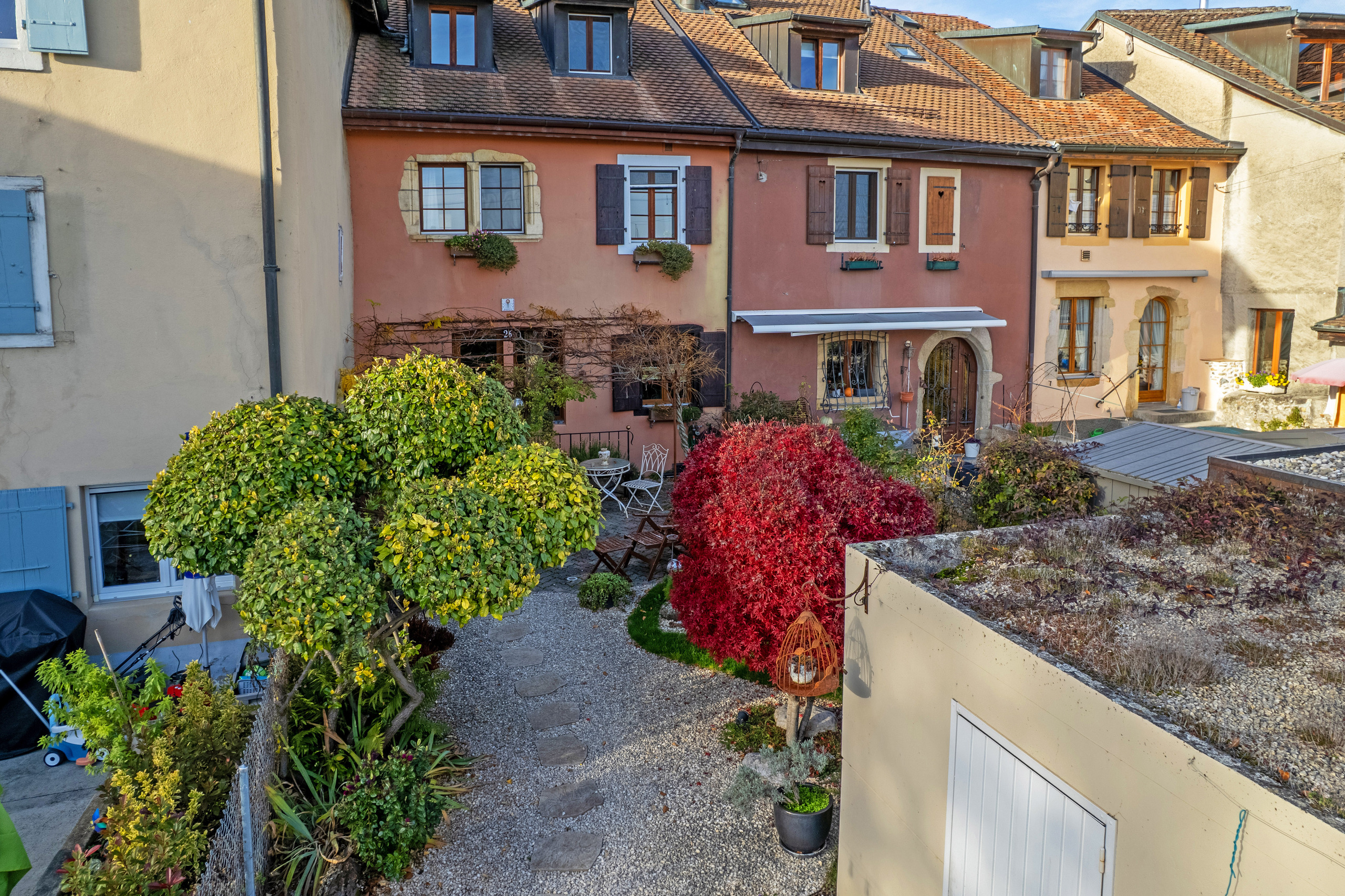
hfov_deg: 78.6
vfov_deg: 57.2
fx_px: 822
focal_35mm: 22
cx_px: 672
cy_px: 448
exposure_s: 1/90
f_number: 2.8
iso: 100
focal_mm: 8.38
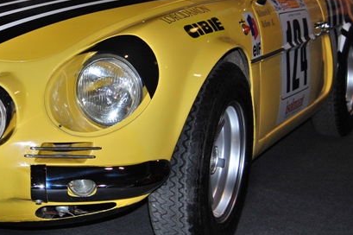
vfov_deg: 14.5
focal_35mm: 94
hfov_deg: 21.2
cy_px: 72
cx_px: 31
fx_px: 921
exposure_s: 1/125
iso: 200
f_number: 5.6
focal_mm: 32
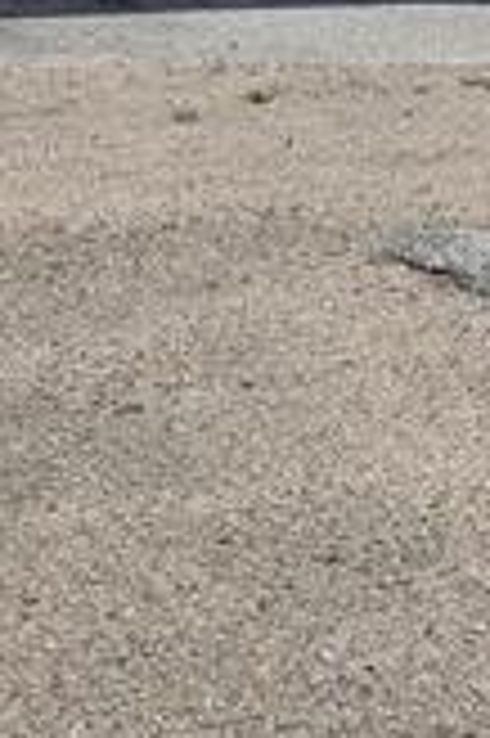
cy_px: 207
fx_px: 2394
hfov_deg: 9.9
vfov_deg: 17.4
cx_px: 1281
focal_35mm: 117
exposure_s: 1/2227
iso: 30
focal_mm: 4.53
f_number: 1.7
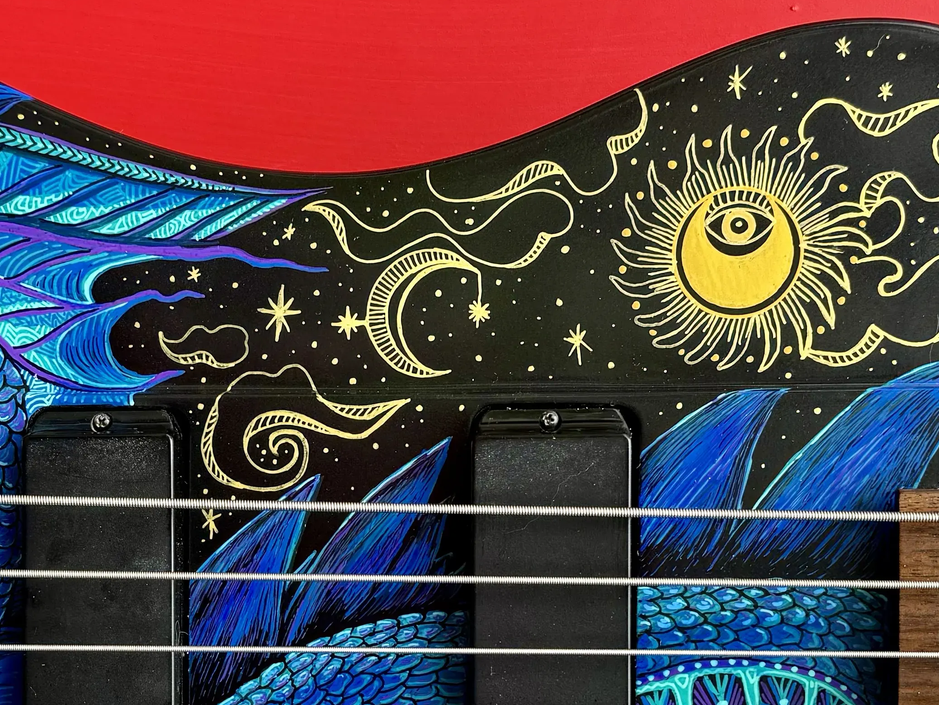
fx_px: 1790
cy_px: 623
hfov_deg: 29.3
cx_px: 359
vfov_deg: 21.8
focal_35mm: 66
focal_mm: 6.76
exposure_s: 1/341
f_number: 1.78
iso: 80
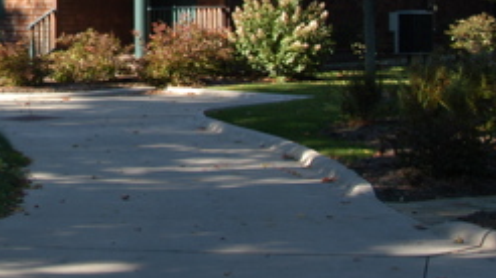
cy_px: -90
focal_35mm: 98
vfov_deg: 12.0
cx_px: -67
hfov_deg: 20.6
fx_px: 1288
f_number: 7.1
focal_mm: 24
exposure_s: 1/125
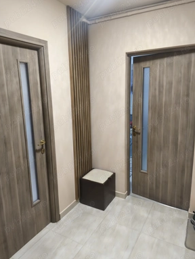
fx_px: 180
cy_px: 124
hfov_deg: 56.9
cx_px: 97
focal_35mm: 24
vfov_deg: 71.5
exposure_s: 1/33.3
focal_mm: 6.14
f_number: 1.65
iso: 1000
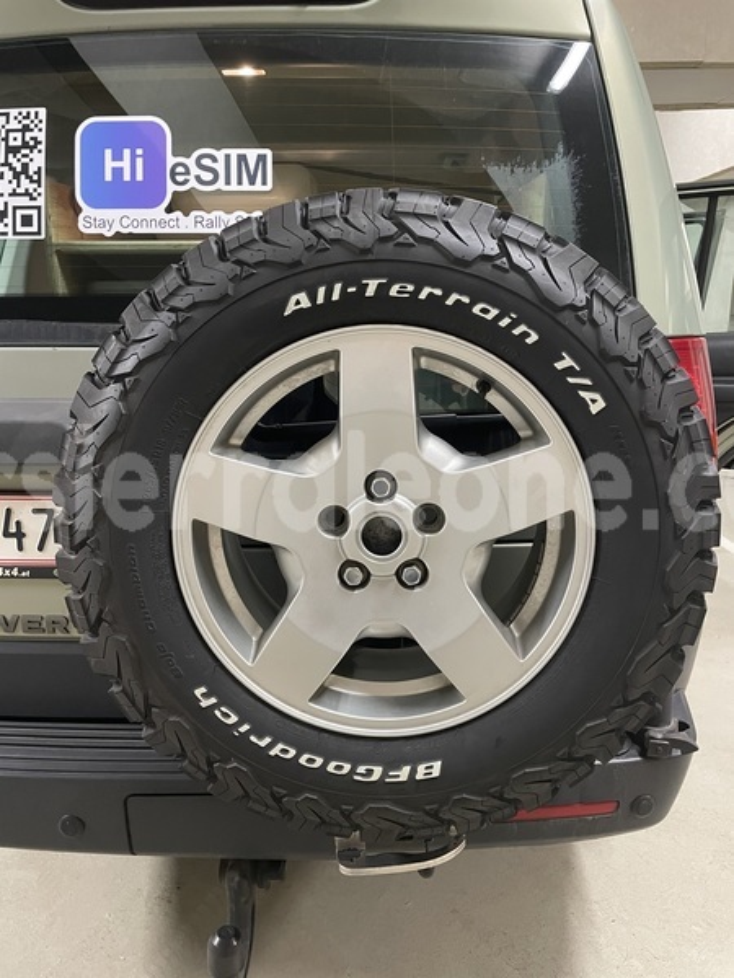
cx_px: 367
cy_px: 489
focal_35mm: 26
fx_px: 735
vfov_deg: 67.3
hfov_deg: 53.1
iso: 500
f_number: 1.6
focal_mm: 4.2
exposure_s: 1/33
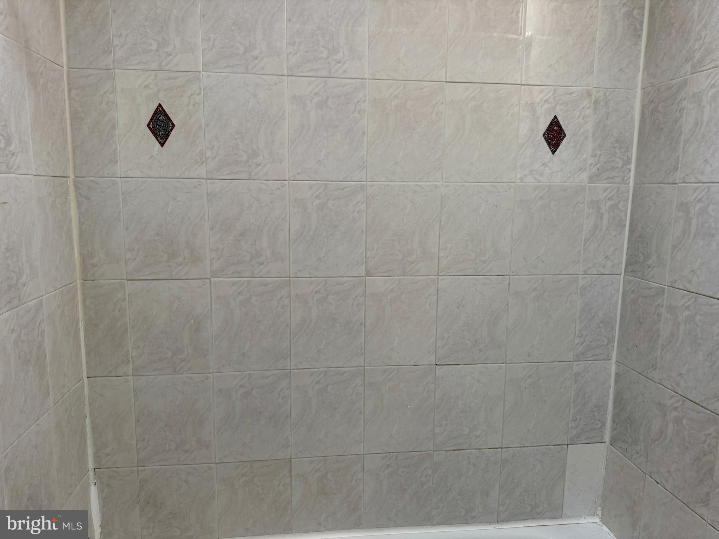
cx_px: 360
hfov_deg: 71.6
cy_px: 270
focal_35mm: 24
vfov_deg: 56.8
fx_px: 498
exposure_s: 1/120
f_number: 1.78
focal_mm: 6.76
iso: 160
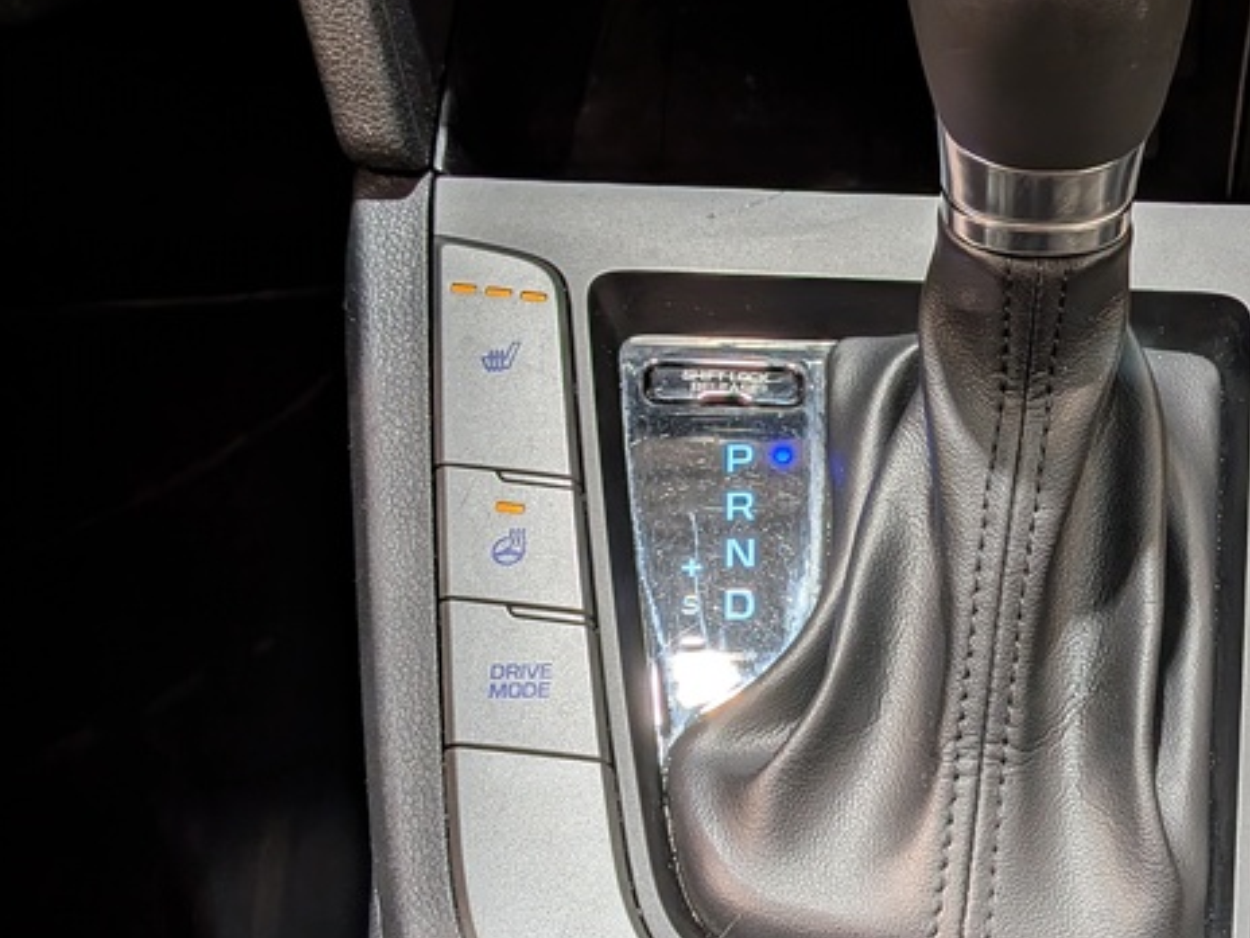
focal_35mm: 53
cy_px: 474
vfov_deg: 27.5
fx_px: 1914
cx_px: 916
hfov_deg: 35.5
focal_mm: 4.53
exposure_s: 1/104
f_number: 1.7
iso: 27
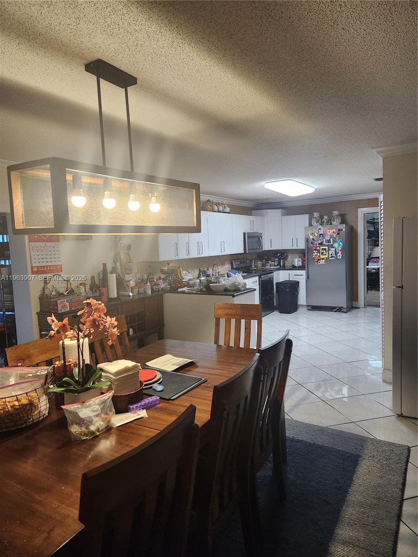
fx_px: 370
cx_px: 209
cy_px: 278
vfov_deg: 73.9
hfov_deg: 58.9
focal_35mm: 23
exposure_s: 1/120
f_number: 1.8
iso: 250
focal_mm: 5.4
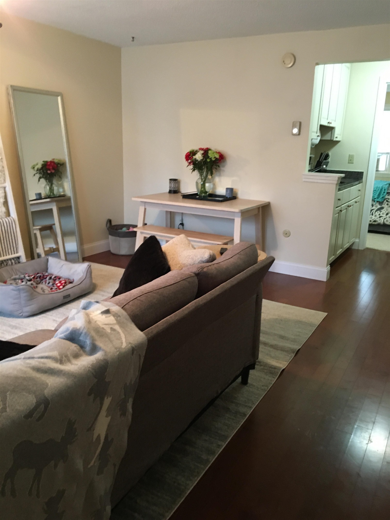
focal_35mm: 29
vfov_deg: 61.7
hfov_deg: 48.2
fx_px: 436
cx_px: 195
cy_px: 260
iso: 200
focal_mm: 4.15
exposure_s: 1/17
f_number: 2.2
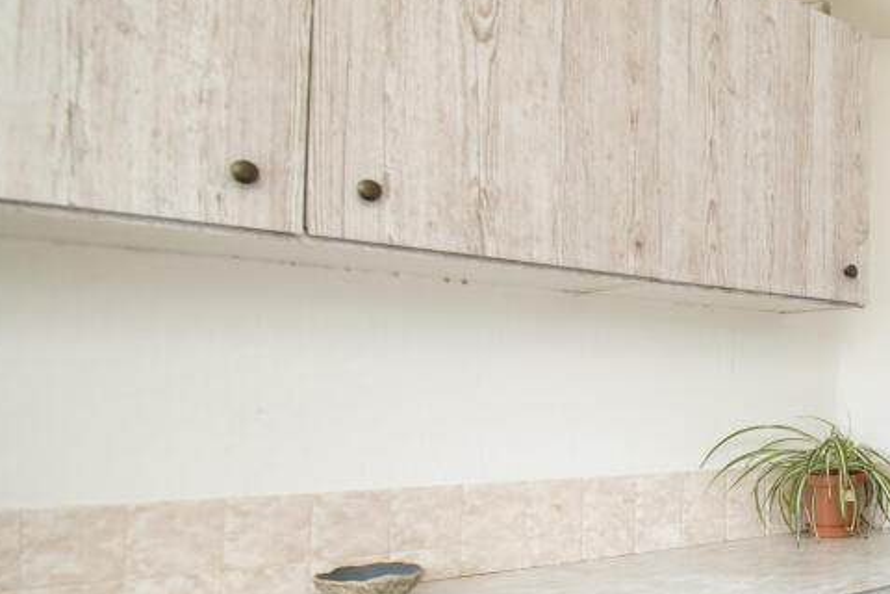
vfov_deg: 40.4
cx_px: 907
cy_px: 412
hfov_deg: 47.7
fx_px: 791
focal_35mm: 32
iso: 320
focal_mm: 10
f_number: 9
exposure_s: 1/20
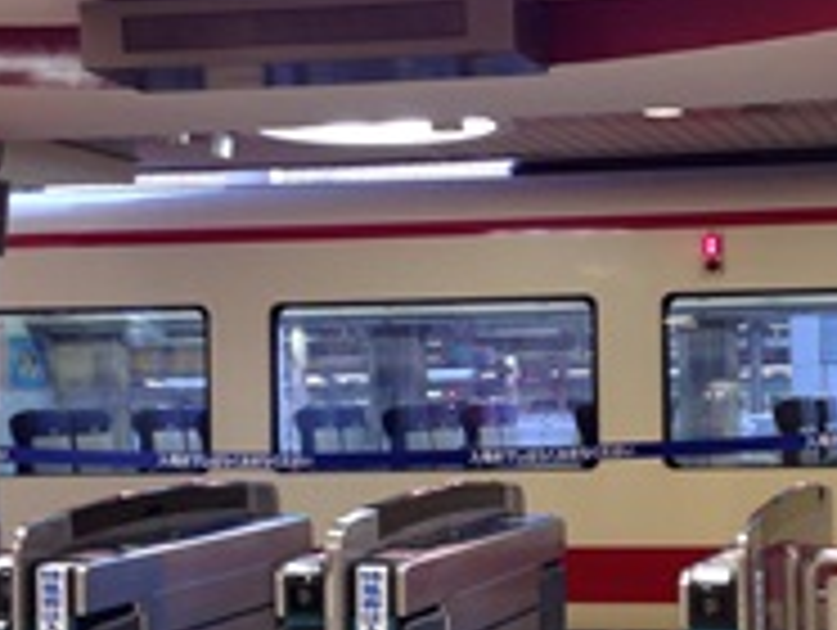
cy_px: 432
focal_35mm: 85
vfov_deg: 17.4
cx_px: 621
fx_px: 2058
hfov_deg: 22.8
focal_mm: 4.12
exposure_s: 1/20
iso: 80
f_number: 2.4
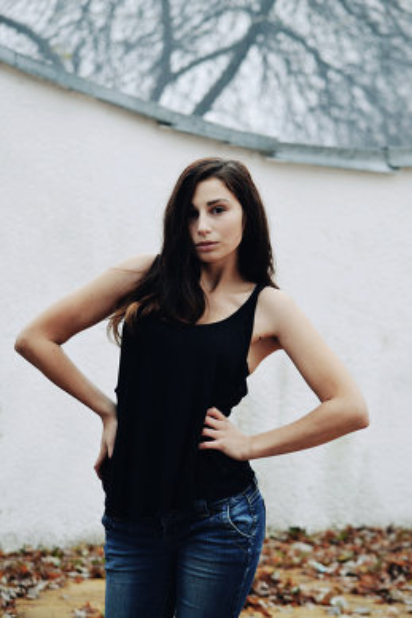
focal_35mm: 128
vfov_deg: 16.1
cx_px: 206
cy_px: 309
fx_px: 2191
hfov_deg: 10.7
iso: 400
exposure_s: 1/60
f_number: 4.5
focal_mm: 85
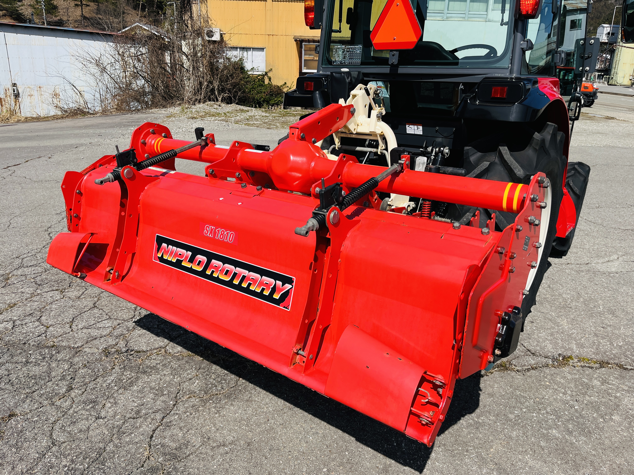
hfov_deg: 67.3
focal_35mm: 26
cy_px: 238
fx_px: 476
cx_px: 317
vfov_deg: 53.1
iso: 50
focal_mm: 5.1
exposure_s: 1/3521
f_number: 1.6
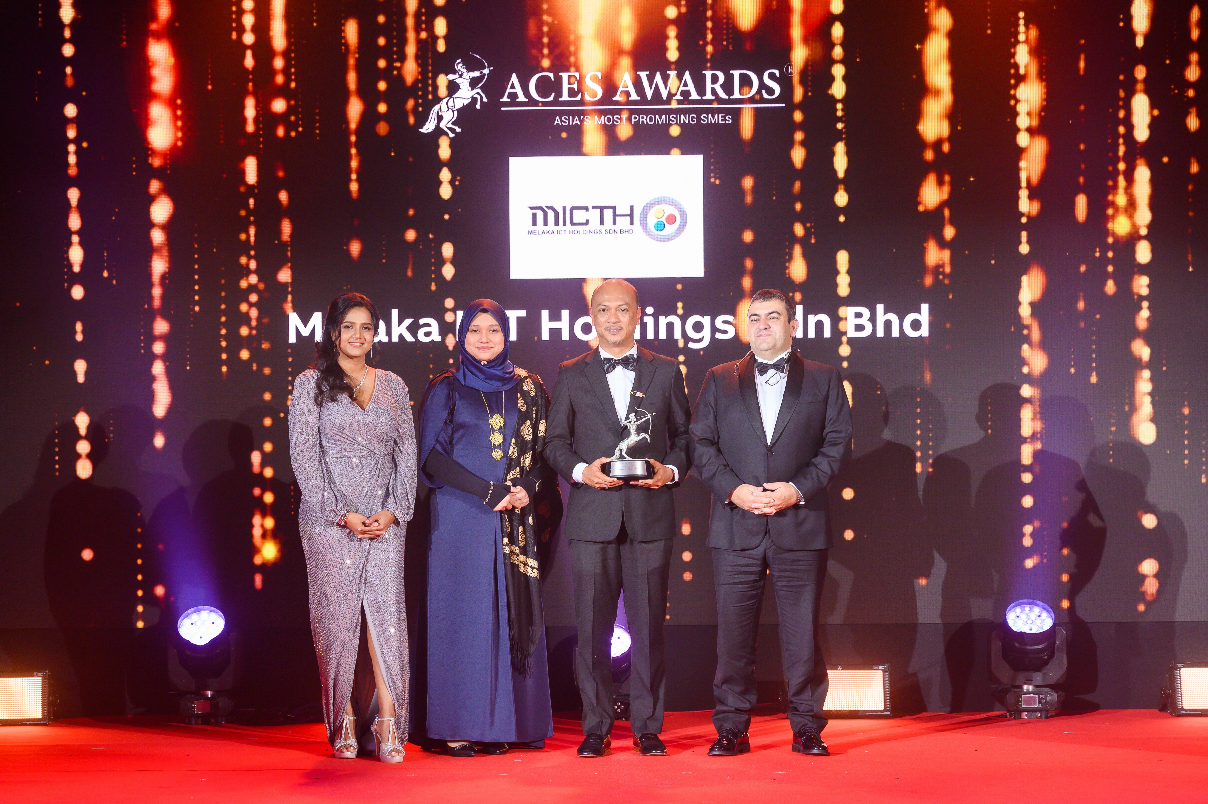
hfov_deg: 28.9
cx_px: 604
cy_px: 402
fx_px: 2347
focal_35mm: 70
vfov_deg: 19.4
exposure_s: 1/250
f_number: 4
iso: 1600
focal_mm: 70
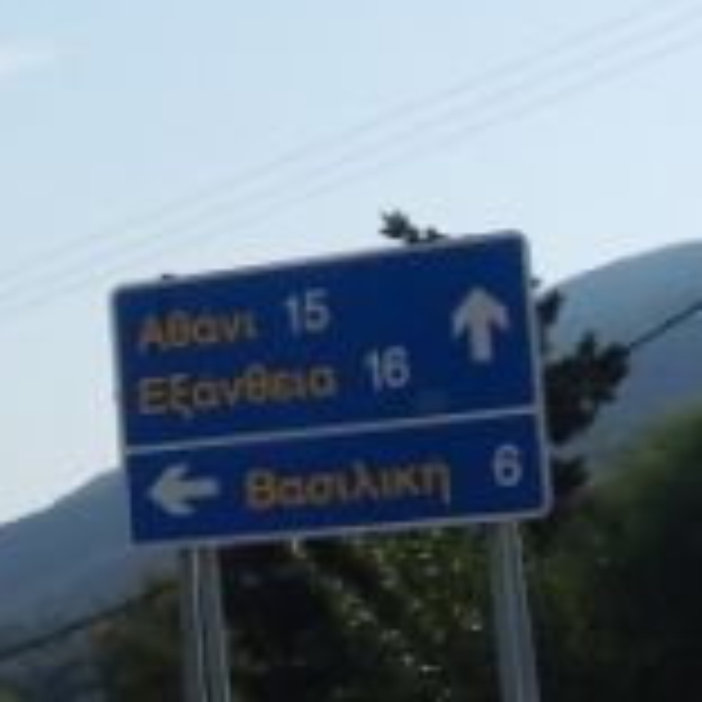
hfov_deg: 11.9
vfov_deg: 13.6
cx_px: -774
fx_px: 2937
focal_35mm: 128
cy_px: 450
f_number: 6
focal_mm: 4
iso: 125
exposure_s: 1/800
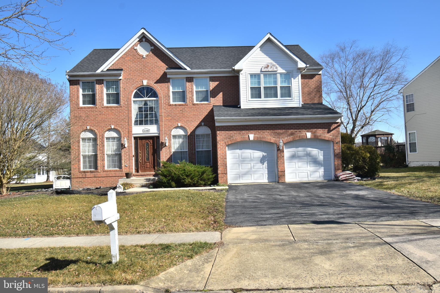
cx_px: 220
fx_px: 367
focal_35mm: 30
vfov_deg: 43.6
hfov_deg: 61.9
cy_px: 146
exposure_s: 1/320
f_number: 9
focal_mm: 20
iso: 100
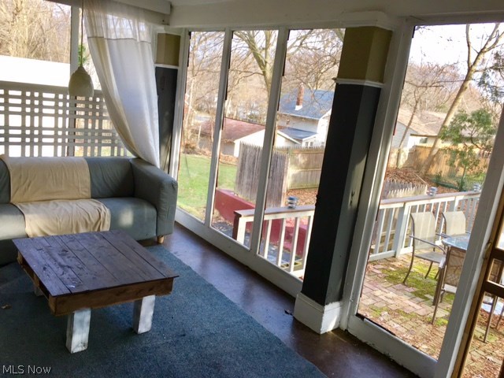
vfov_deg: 48.2
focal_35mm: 29
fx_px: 422
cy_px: 189
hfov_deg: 61.7
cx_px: 252
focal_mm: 4.15
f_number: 2.2
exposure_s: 1/60
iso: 32
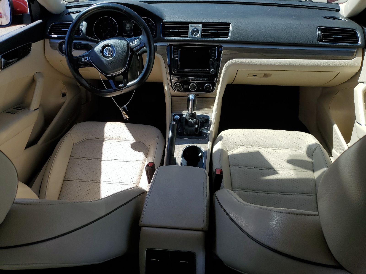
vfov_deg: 53.1
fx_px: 275
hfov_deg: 67.3
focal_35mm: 26
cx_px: 183
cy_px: 137
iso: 50
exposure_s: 1/2000
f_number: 1.5
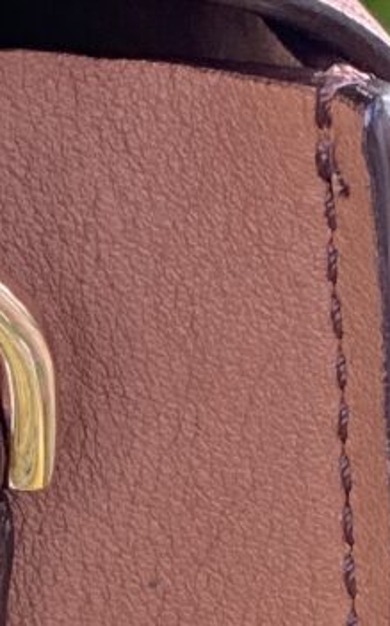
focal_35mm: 402
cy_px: 1541
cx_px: -173
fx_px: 6845
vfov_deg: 5.1
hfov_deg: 3.3
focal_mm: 6
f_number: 2
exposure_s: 1/122
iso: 40
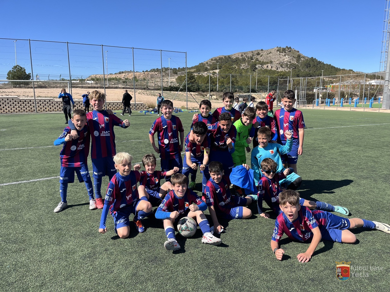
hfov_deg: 67.3
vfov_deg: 53.1
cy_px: 146
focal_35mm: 26
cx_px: 195
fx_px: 293
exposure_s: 1/2358
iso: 50
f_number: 1.6
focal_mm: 5.1
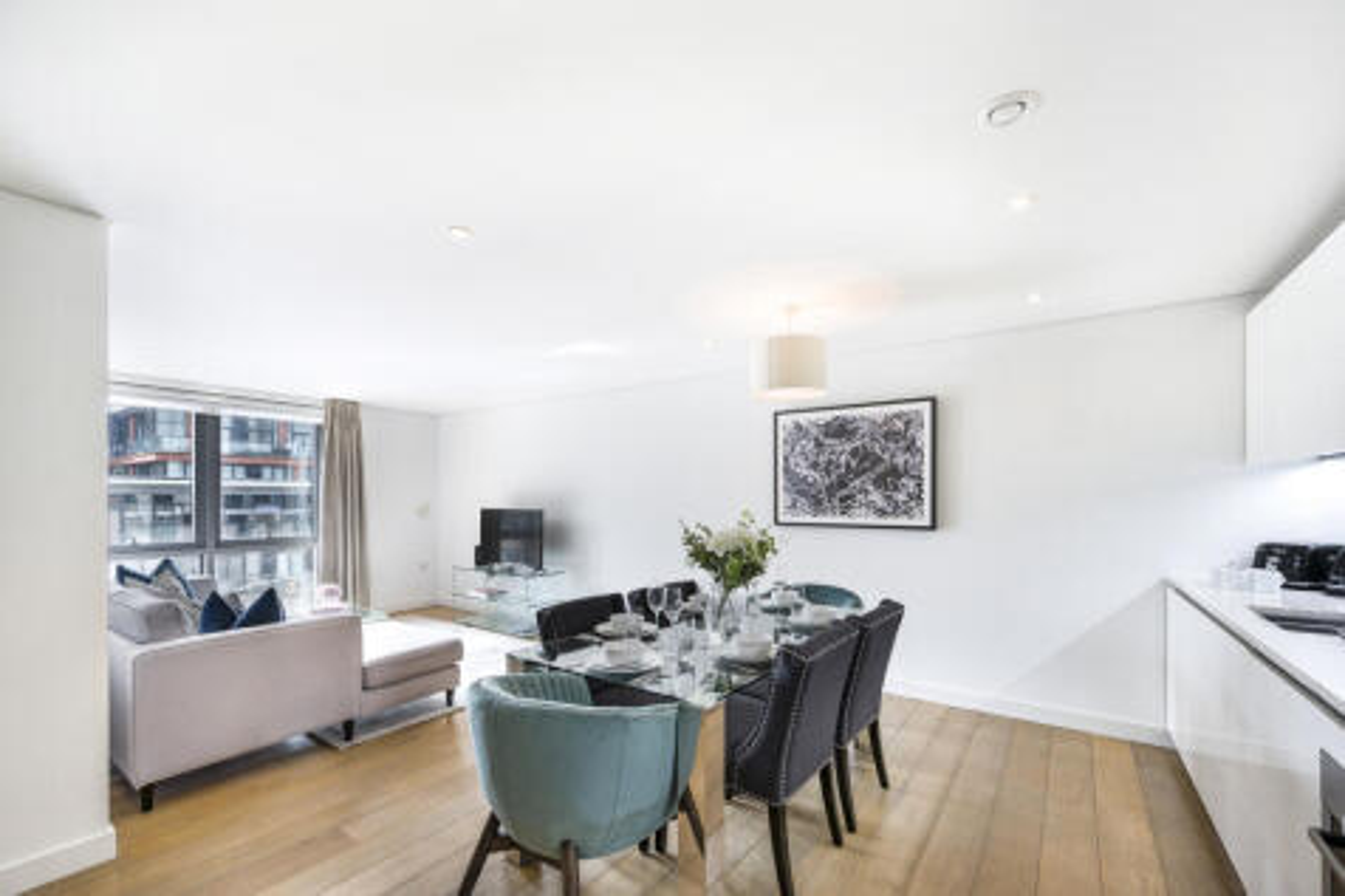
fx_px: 523
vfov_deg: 81.2
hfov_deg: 104.3
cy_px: 448
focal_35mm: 14
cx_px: 672
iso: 100
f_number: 7.1
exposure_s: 1/15
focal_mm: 14
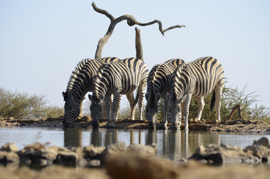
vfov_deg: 7.5
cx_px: 135
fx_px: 1370
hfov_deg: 11.3
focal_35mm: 183
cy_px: 90
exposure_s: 1/250
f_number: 8
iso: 125
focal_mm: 122
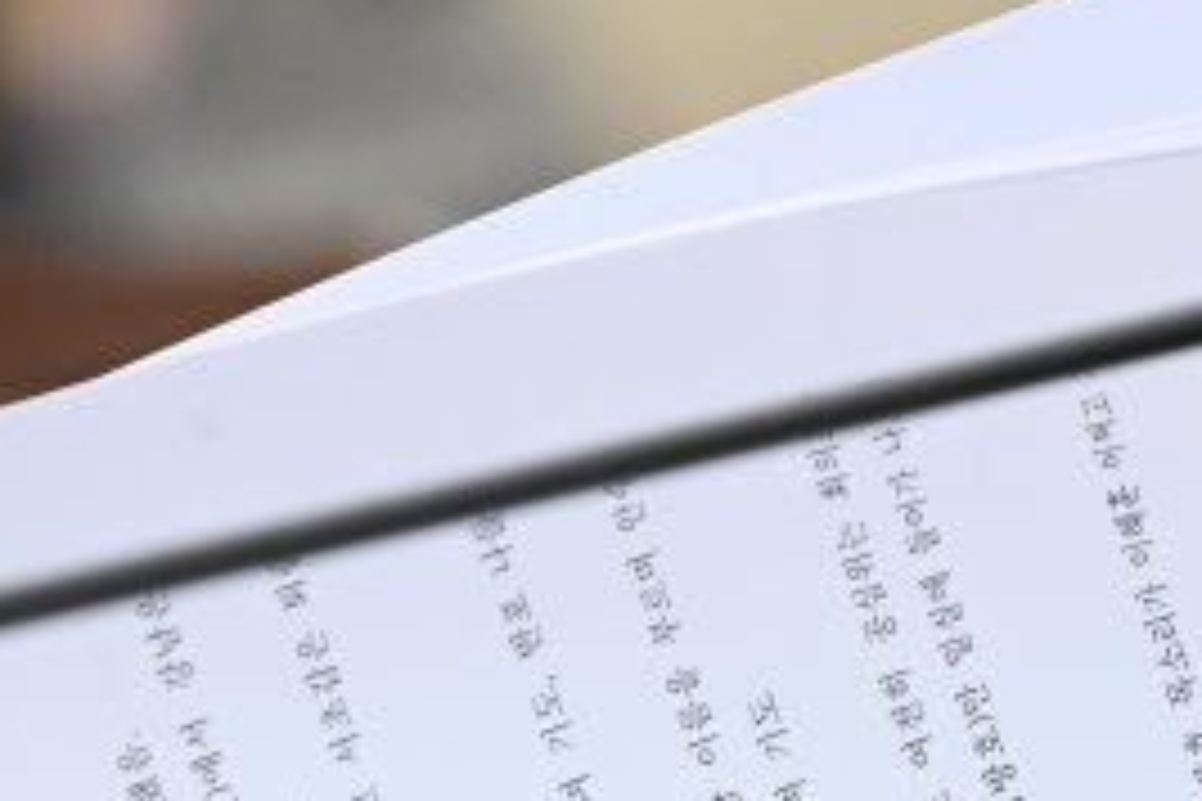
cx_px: 891
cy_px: 785
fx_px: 20032
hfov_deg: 3.4
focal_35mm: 600
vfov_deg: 2.3
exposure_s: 1/250
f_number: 5.6
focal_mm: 200
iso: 3200
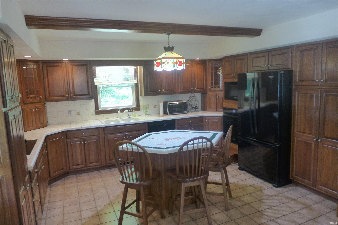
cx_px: 169
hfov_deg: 73.7
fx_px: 225
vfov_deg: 53.2
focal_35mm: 24
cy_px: 112
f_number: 1.4
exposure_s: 1/100
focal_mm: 4.7
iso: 400
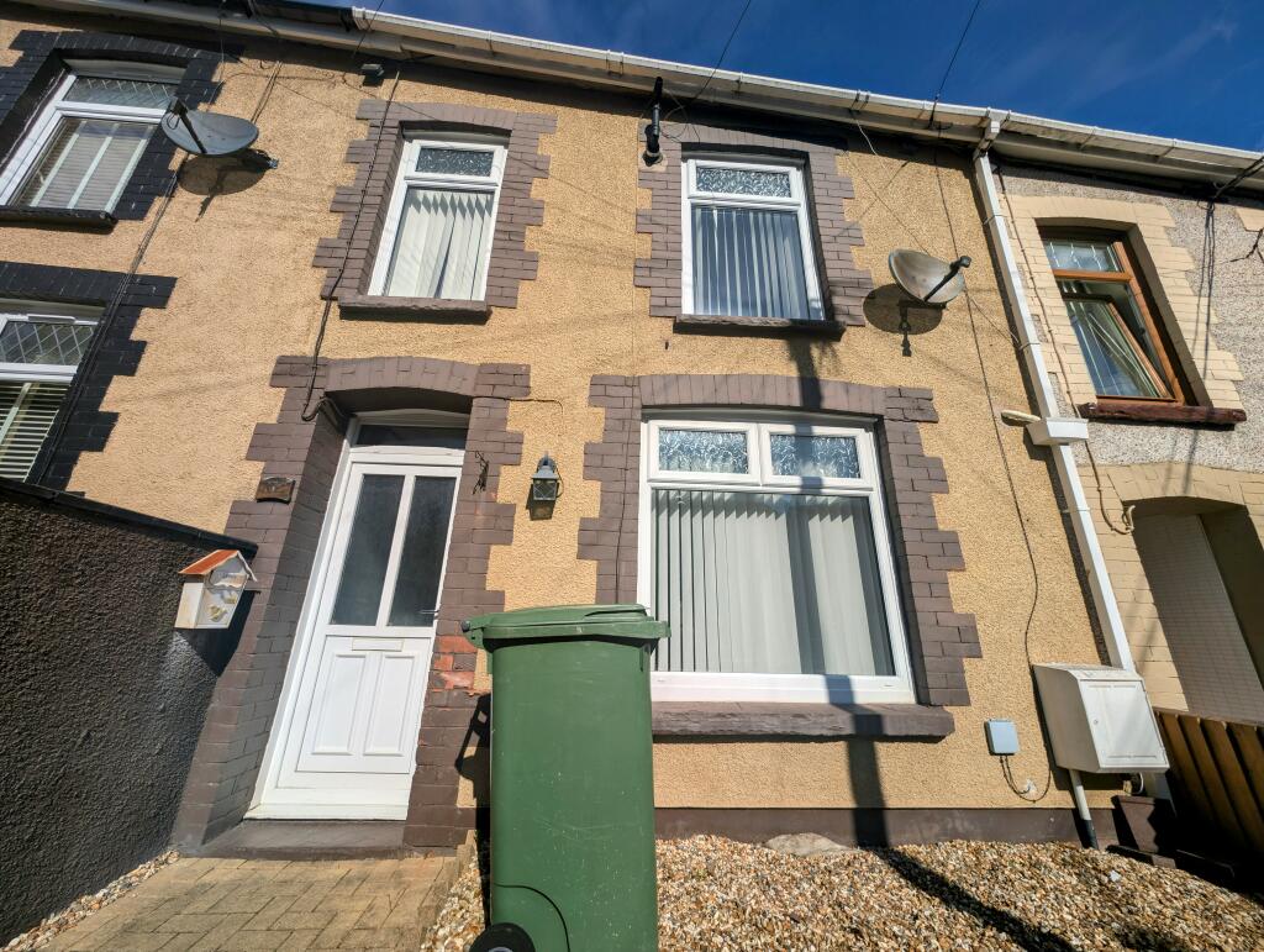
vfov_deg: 94.6
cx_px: 632
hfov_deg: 110.5
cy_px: 476
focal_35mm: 12
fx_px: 439
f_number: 1.95
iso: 45
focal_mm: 2.23
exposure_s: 1/3559
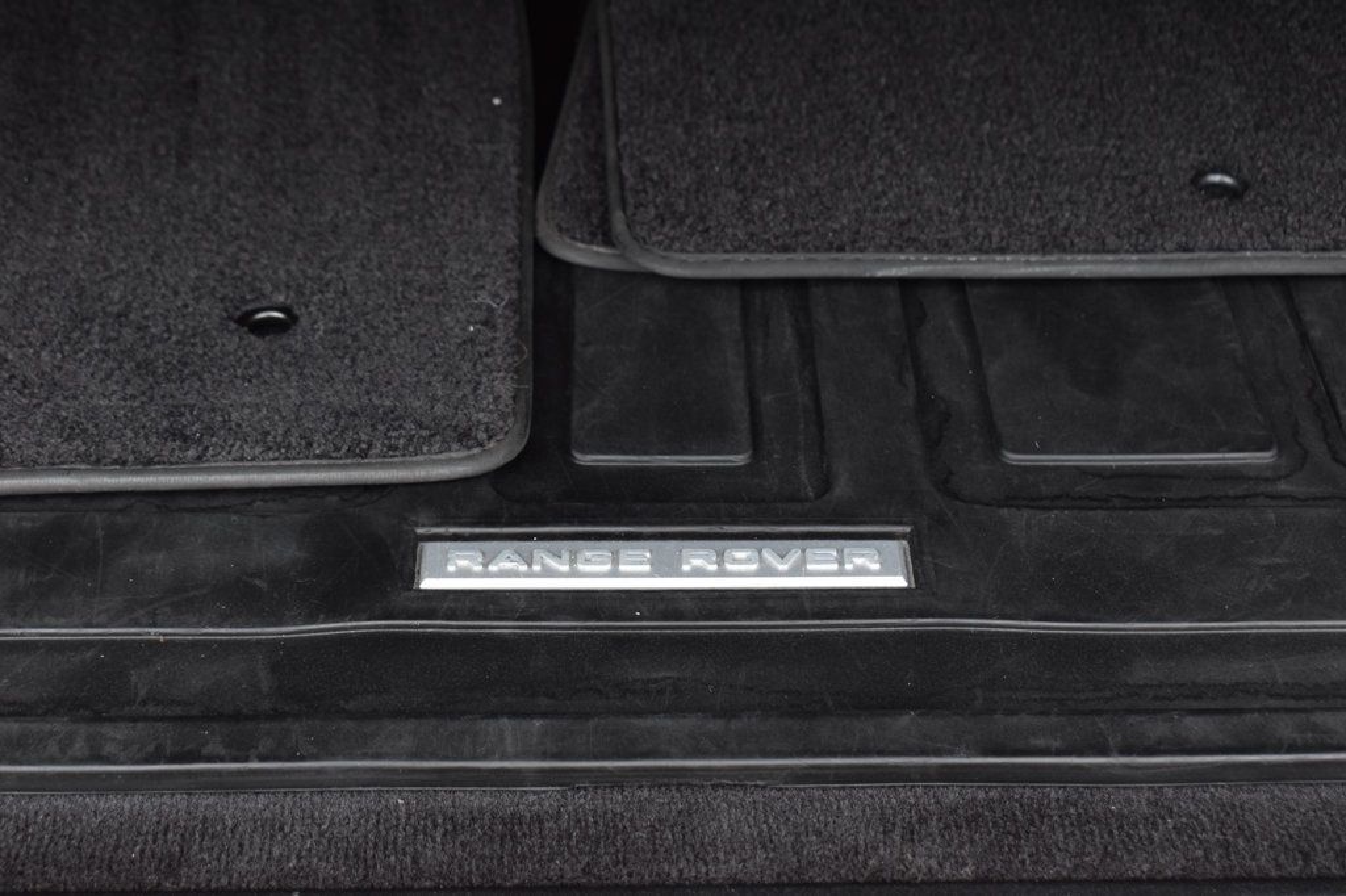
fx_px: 2242
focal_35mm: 60
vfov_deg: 22.6
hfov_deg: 33.4
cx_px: 673
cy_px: 448
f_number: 6.3
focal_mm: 40
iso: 400
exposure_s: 1/20
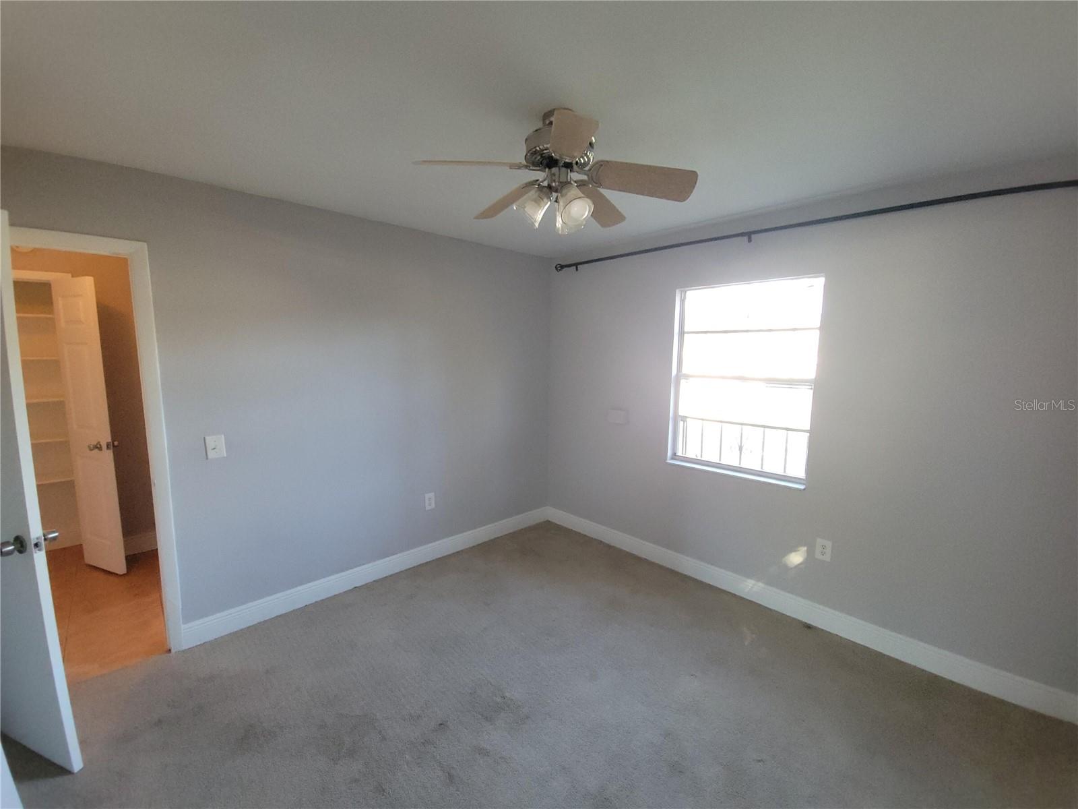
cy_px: 404
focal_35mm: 13
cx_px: 539
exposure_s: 1/60
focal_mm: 2.2
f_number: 2.2
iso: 320
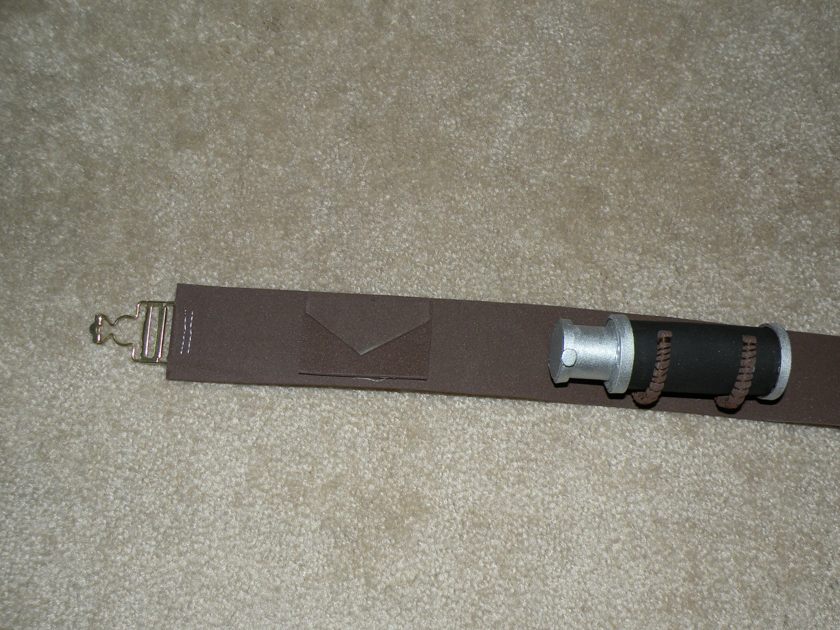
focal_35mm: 30
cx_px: 443
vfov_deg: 46.8
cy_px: 323
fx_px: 728
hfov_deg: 59.9
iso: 64
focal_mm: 4.7
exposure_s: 1/60
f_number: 2.8
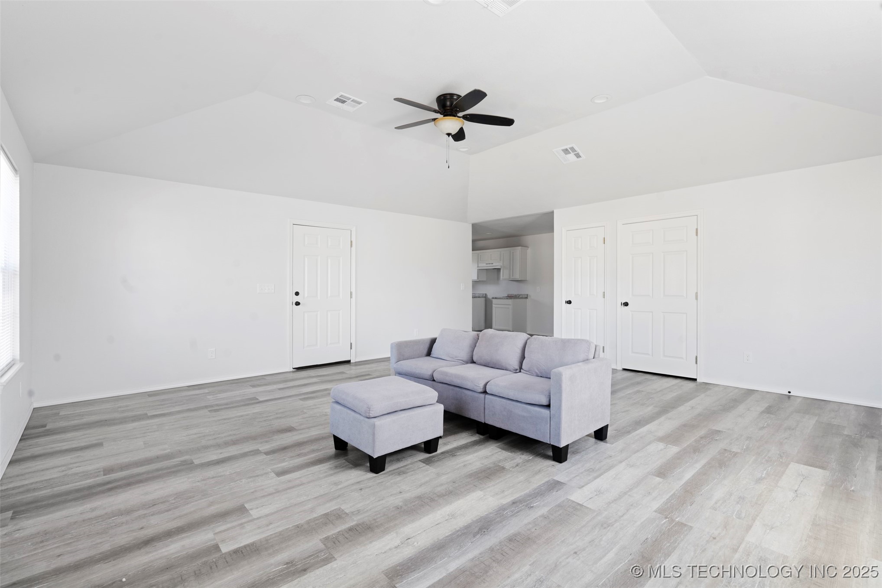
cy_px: 294
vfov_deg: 73.7
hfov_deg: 96.7
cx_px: 441
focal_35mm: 16
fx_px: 392
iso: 250
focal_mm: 16
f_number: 9
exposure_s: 1/10
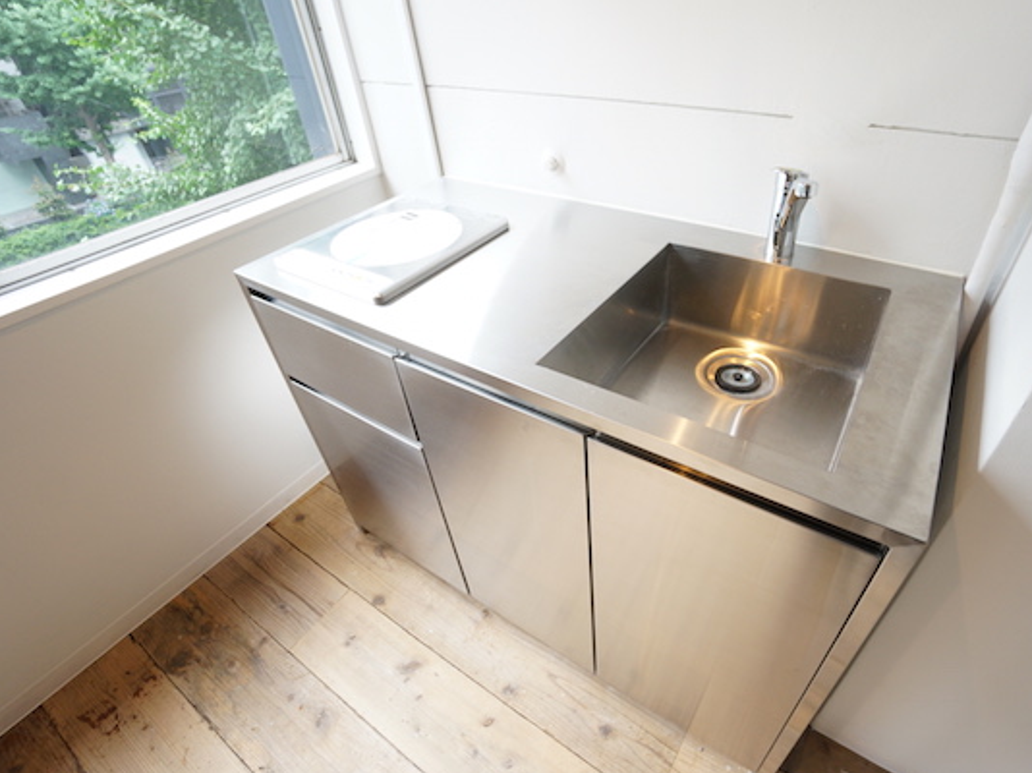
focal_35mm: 17
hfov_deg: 90.6
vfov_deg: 74.7
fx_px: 507
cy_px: 385
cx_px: 578
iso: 400
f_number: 4
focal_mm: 10
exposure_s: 1/60
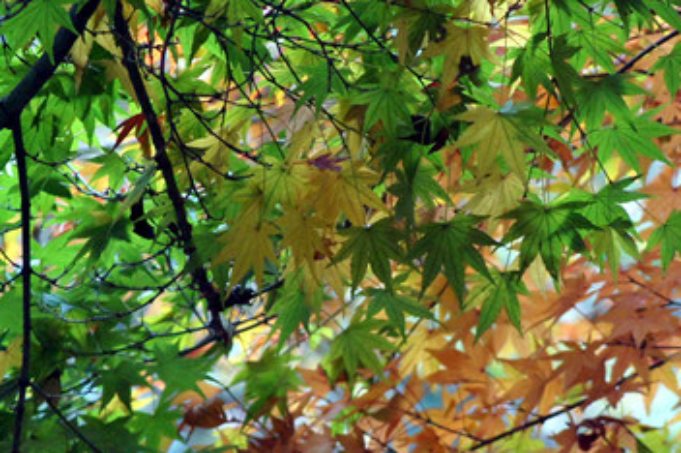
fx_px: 9430
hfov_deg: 4.1
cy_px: 331
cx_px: 385
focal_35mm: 499
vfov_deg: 2.7
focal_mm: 130
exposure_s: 1/80
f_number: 4.5
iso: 1600
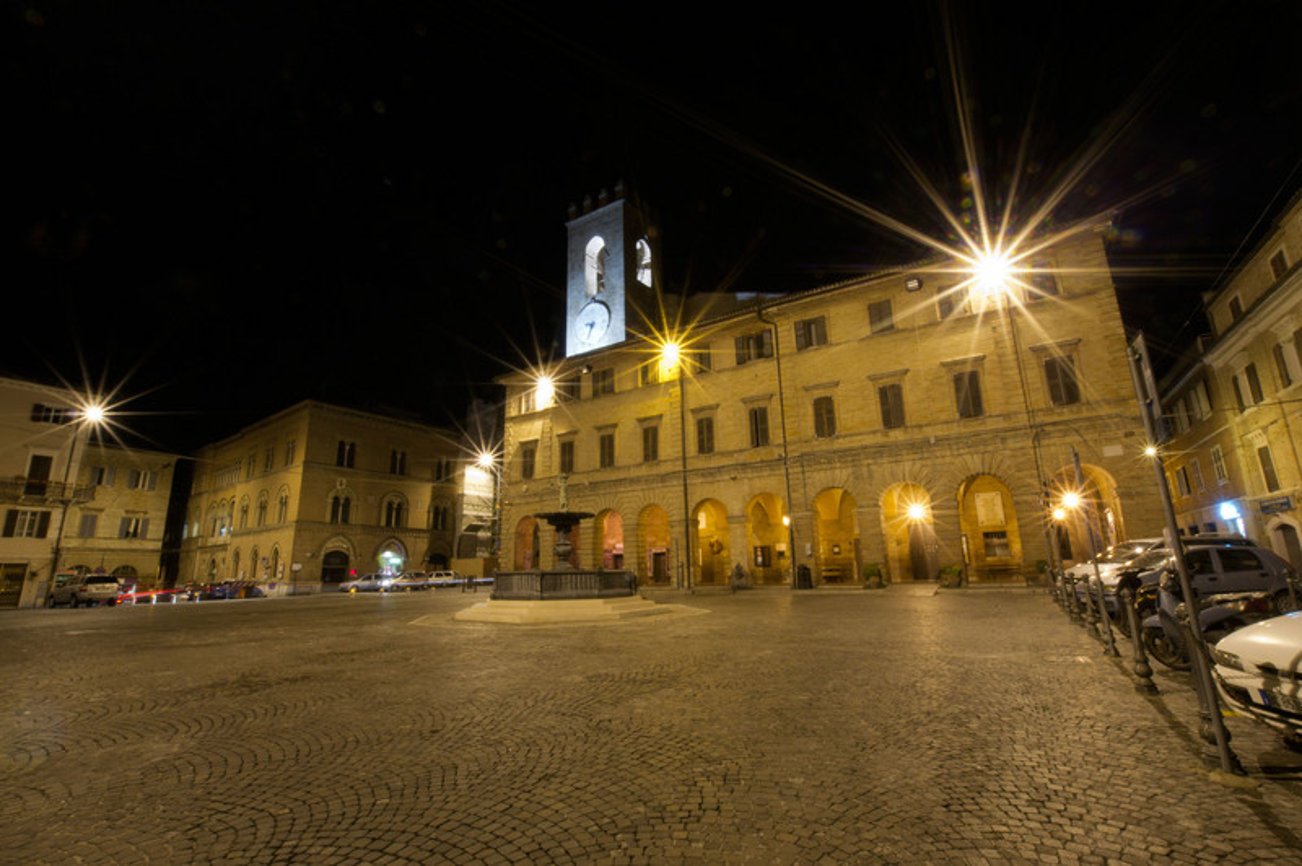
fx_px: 542
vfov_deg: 77.2
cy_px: 433
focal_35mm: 15
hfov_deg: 100.4
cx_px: 651
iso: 200
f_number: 22
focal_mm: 10
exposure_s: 32
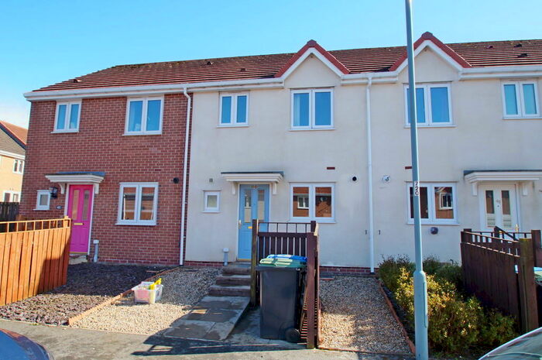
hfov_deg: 78.6
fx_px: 331
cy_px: 180
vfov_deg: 57.1
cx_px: 271
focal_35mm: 22
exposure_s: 1/100
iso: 100
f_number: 10
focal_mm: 15
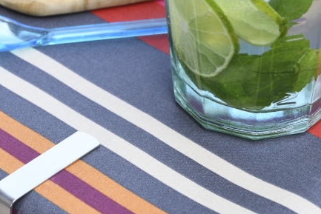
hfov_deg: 10.6
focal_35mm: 194
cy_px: 137
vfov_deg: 7.1
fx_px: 1730
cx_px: 70
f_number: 11
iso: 320
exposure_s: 1/100
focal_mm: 105
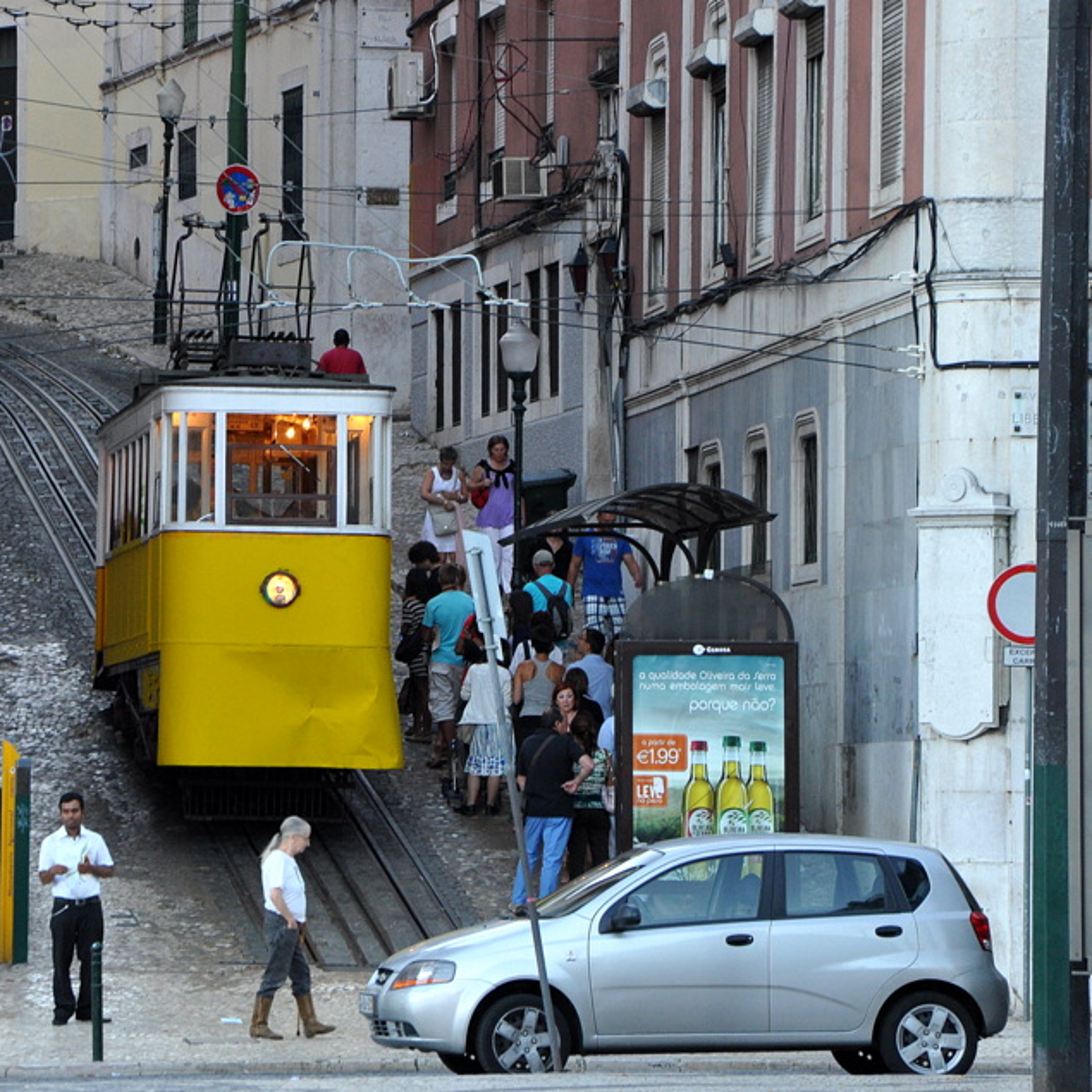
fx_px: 9023
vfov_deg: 6.9
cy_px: 419
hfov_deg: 6.9
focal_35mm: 253
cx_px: 230
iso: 500
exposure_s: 1/60
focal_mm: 105
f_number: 5.6
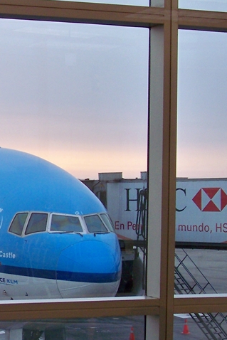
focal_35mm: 107
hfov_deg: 12.3
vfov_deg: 19.1
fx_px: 1011
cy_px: 217
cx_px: -90
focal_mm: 7.6
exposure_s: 1/40
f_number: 2.8
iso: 80
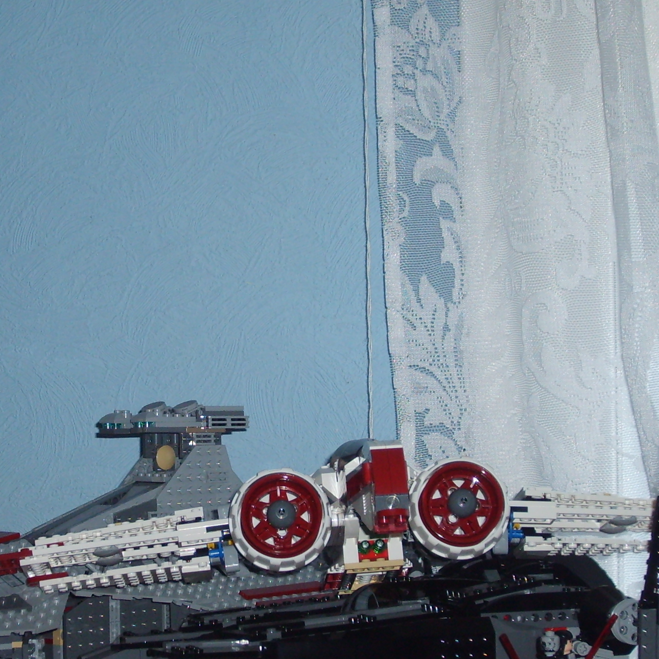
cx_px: 218
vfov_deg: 16.3
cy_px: 359
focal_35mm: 107
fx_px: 2305
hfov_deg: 16.2
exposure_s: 1/60
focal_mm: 10.3
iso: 100
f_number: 3.6
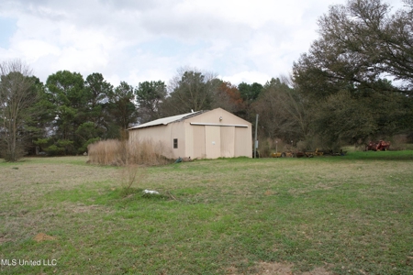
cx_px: 206
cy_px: 138
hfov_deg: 63.7
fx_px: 333
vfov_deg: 45.0
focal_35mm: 29
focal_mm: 29
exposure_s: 1/500
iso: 400
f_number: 8
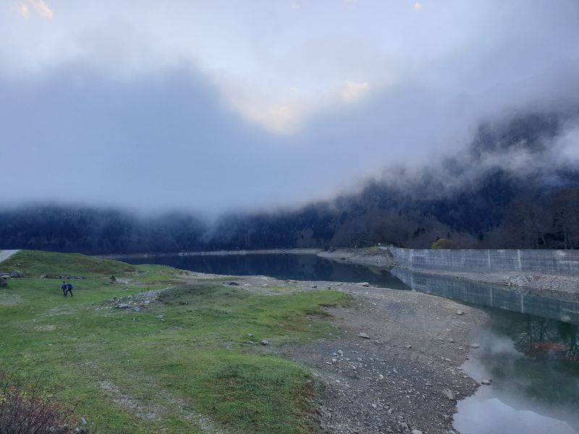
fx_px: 435
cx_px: 290
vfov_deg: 53.1
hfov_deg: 67.3
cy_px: 217
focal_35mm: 26
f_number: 2.4
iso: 50
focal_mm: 4.3
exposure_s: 1/176
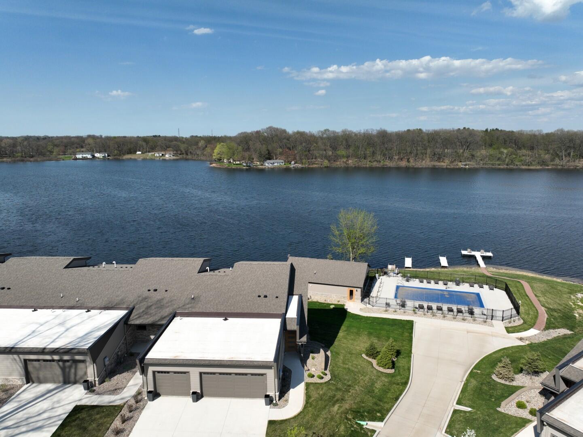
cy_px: 218
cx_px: 292
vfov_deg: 56.8
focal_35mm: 24
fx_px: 404
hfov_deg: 71.6
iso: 100
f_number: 2.8
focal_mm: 12.29
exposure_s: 1/2000
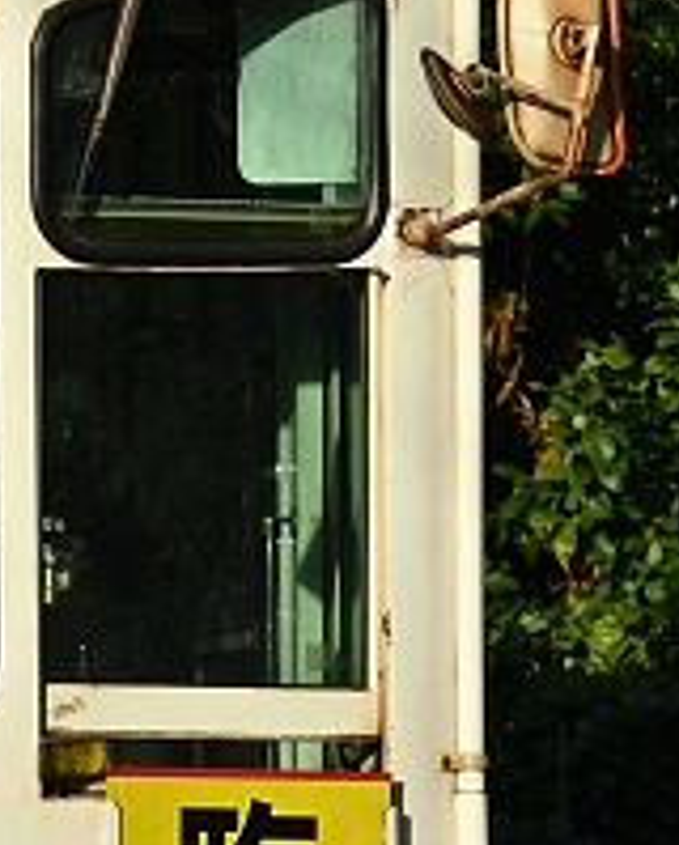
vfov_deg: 1.9
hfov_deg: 1.5
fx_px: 25244
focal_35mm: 1008
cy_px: 257
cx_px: -1201
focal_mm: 102
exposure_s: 1/1250
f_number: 6.3
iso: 100
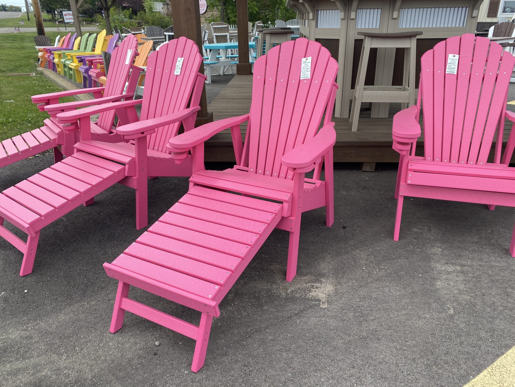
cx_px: 258
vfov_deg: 53.1
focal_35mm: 26
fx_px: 387
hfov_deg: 67.3
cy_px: 194
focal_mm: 4.25
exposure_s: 1/1258
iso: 32
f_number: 1.8
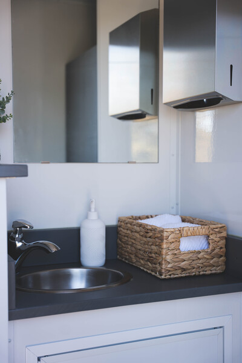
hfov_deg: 29.7
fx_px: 457
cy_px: 182
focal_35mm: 45
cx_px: 121
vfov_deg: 43.3
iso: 160
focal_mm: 45.3
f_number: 2.8
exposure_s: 1/200
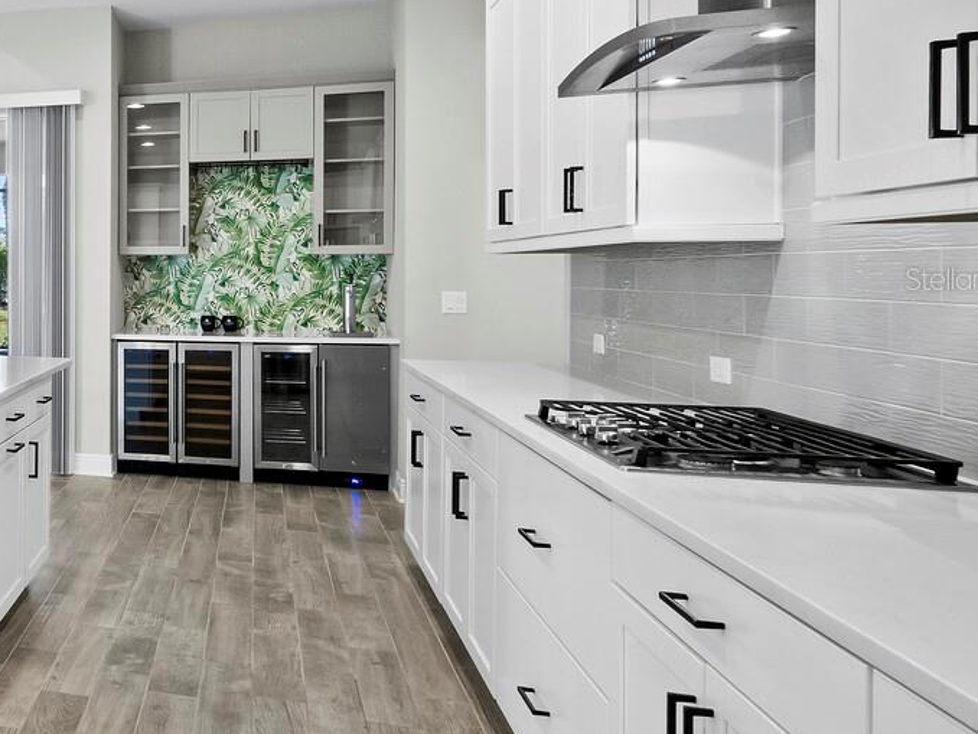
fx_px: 933
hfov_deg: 42.6
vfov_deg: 42.7
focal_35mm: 33
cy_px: 278
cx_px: -111
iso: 320
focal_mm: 7
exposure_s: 1/2.5
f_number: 10
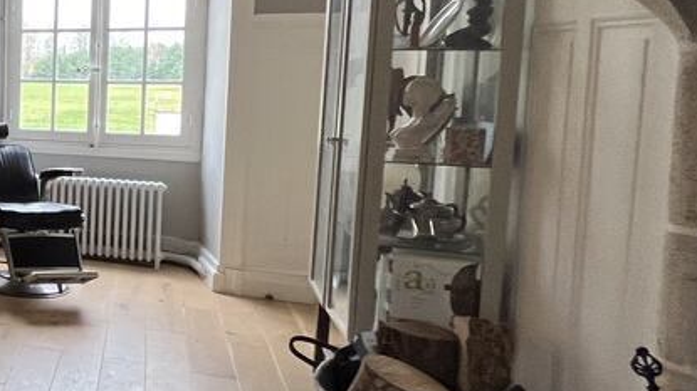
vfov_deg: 28.7
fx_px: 757
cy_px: 117
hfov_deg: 32.2
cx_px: -272
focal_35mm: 41
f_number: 1.8
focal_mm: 1.57
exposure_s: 1/91
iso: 250
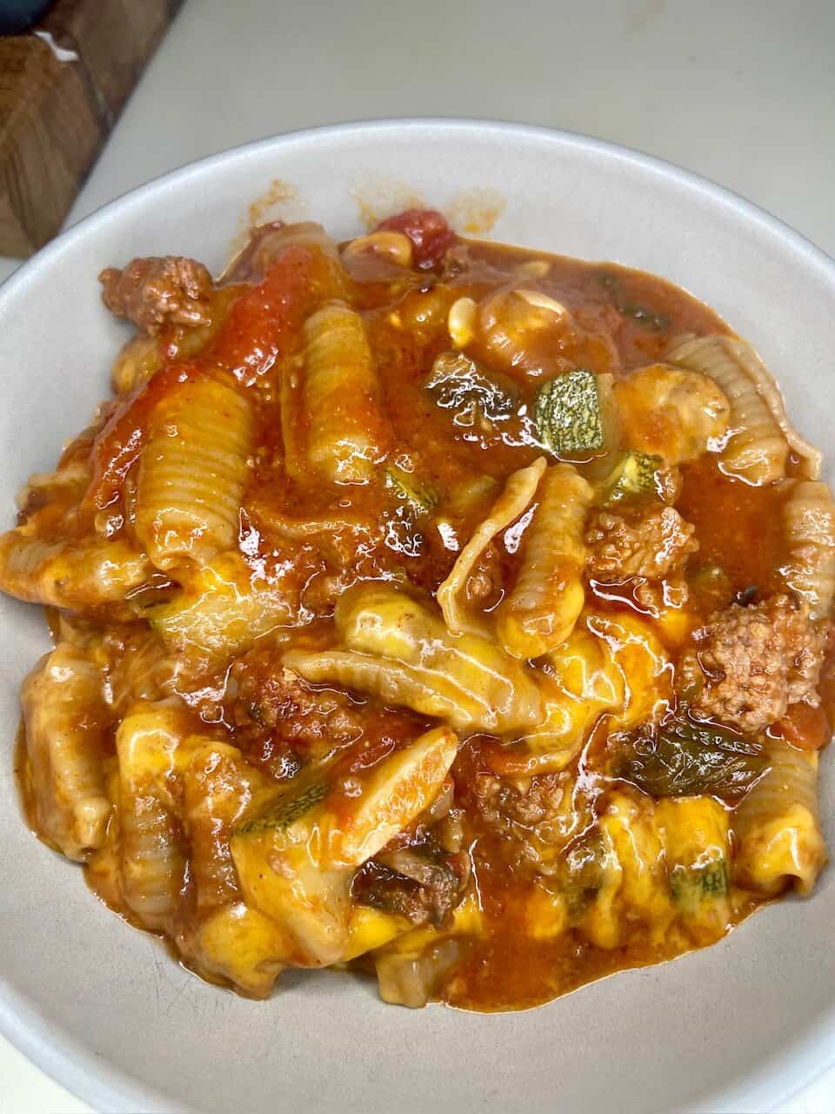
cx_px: 418
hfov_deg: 54.9
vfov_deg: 69.4
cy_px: 557
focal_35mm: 25
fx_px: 804
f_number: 1.6
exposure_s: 1/60
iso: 80
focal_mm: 5.1
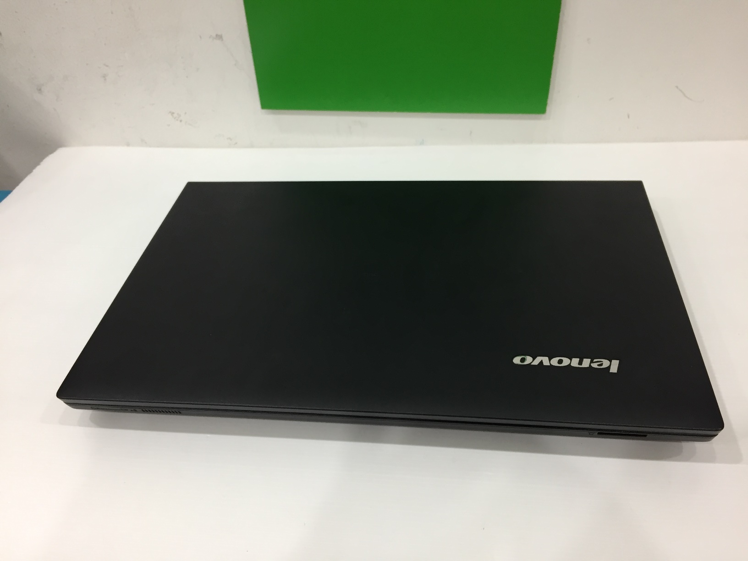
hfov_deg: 61.7
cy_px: 280
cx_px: 374
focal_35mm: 29
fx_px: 627
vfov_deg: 48.2
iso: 100
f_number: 2.2
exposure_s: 1/33
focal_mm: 4.15
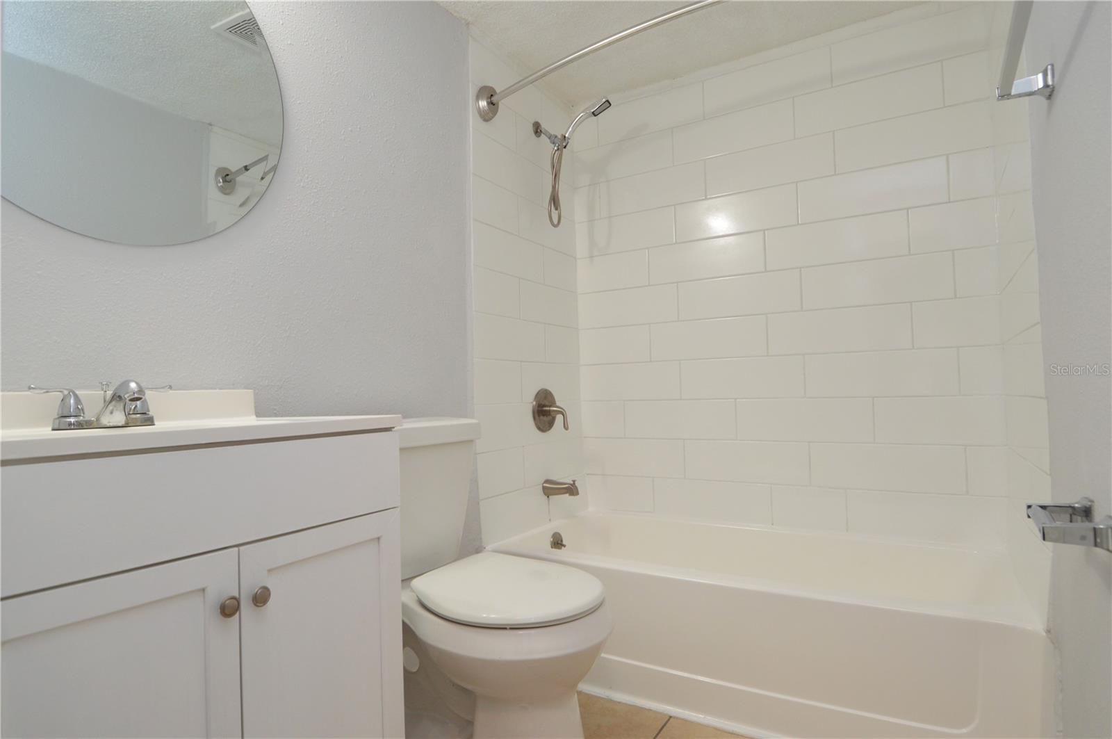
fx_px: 555
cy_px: 370
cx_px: 556
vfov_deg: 67.3
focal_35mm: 18
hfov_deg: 90.1
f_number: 5
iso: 400
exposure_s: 1/100
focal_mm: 12
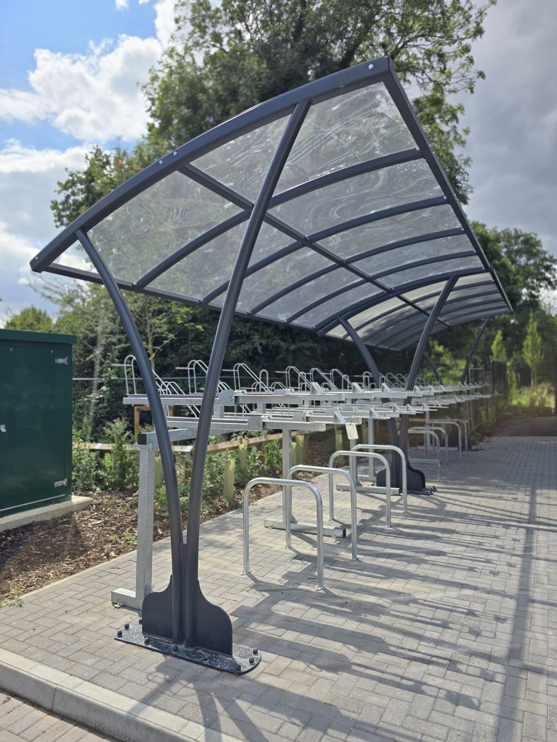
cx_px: 278
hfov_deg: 58.9
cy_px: 371
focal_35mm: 23
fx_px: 493
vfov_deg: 73.9
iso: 12
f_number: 1.7
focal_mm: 6.3
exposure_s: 1/1238
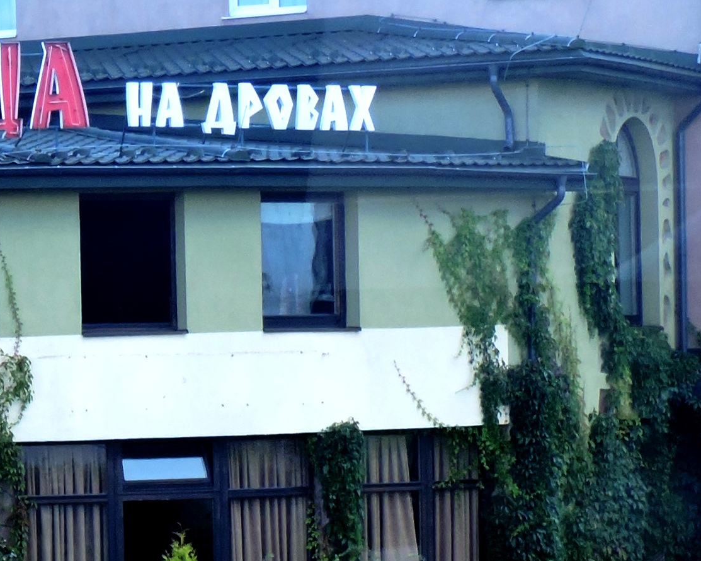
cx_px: -341
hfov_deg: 9.9
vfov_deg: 8.1
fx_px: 3941
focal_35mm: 190
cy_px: 514
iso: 100
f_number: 3.5
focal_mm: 8.4
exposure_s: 1/160
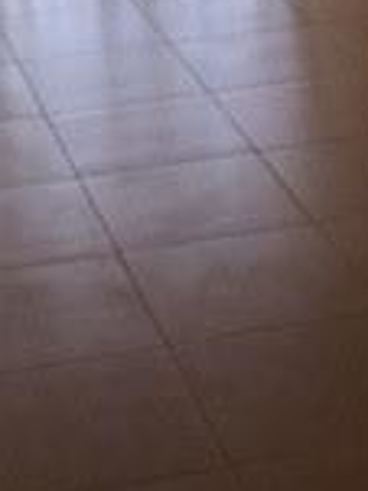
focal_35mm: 123
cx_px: 153
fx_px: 1746
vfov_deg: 15.8
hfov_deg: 12.0
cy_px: 33
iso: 32
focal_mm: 4.15
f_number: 2.2
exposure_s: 1/122
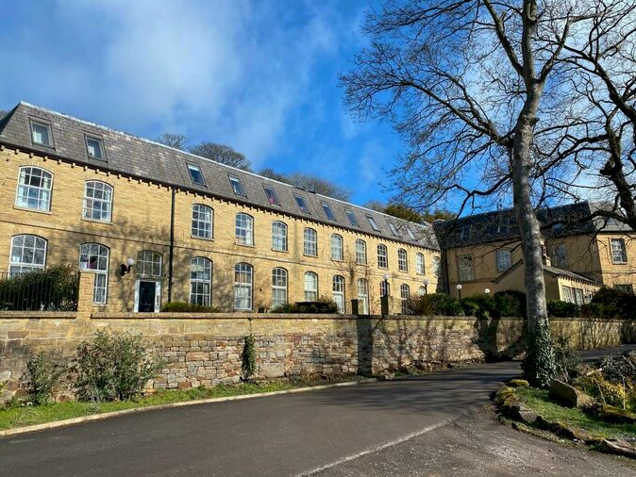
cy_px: 245
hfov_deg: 65.3
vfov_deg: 51.4
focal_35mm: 27
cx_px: 314
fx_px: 496
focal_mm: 4.25
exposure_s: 1/2688
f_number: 1.8
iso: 32
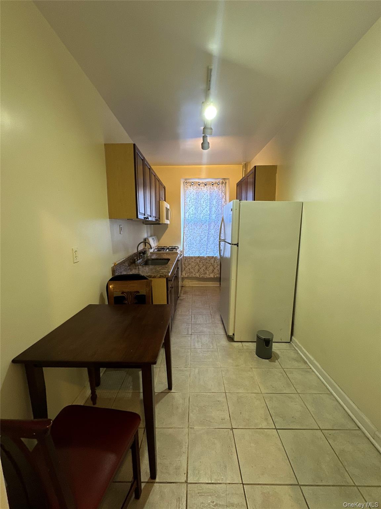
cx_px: 190
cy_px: 254
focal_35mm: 14
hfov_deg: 85.7
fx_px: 205
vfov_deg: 102.1
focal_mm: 2.22
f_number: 2.2
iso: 320
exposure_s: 1/60
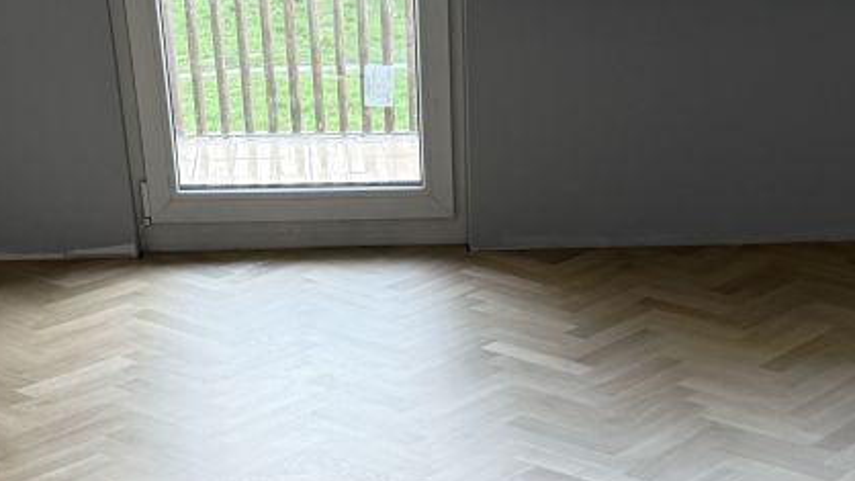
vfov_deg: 14.2
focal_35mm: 75
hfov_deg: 28.0
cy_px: 872
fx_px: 1700
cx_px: 579
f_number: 1.78
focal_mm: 6.76
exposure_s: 1/83
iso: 200
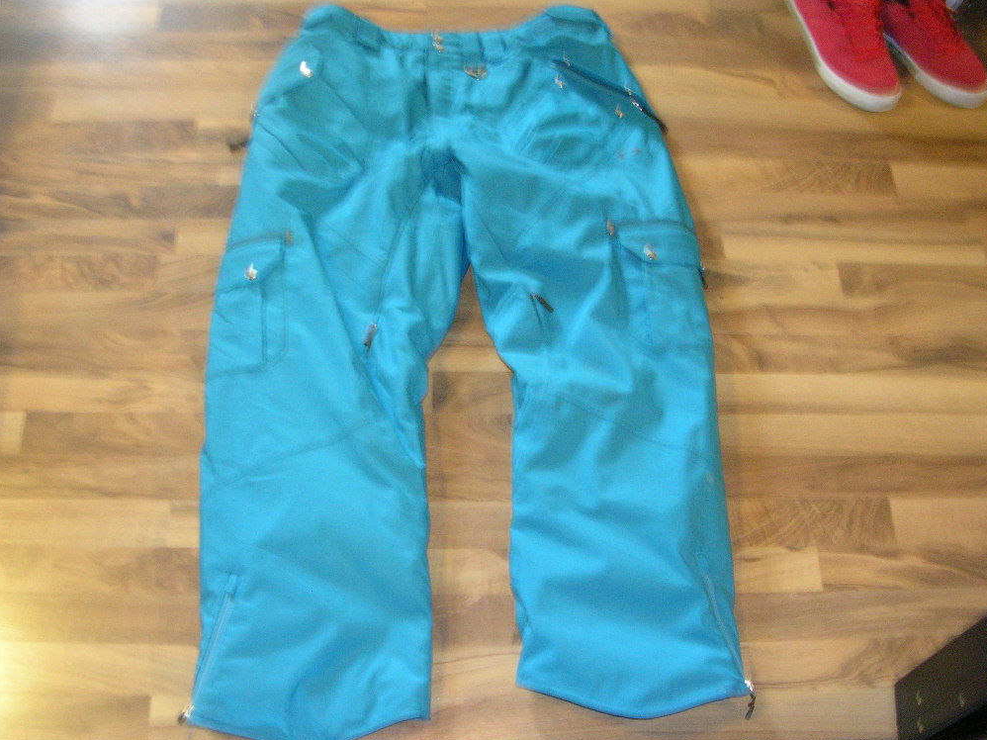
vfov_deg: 36.8
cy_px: 371
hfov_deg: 47.9
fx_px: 1112
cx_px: 488
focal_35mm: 39
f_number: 2.8
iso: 200
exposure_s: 1/3.8
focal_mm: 5.8
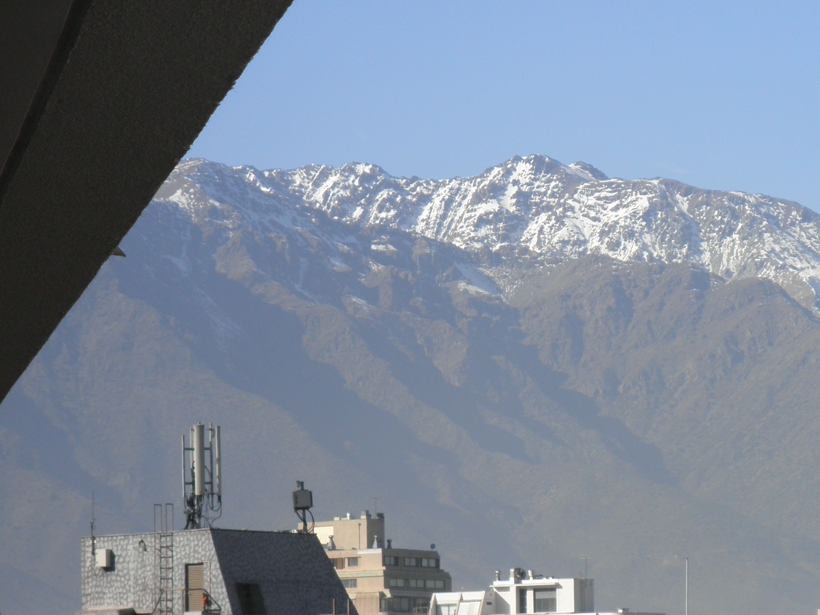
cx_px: 530
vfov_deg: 8.3
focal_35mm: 178
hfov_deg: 11.1
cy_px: 437
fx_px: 4216
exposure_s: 1/320
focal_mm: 21.5
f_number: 5.8
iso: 64
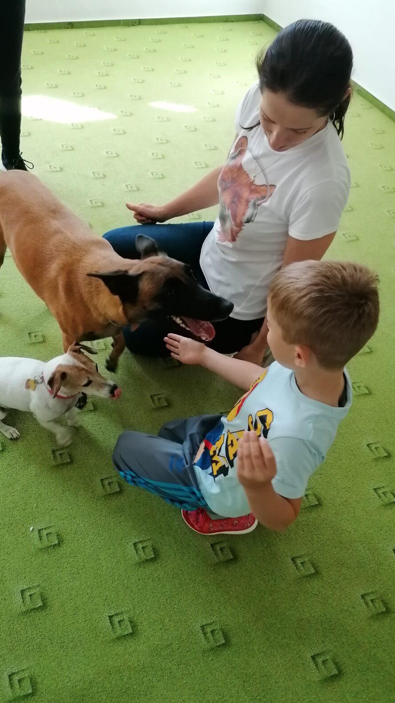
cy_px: 351
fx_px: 559
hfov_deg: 38.6
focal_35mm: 30
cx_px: 138
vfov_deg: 64.3
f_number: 1.8
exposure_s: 1/100
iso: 400
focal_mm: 4.75
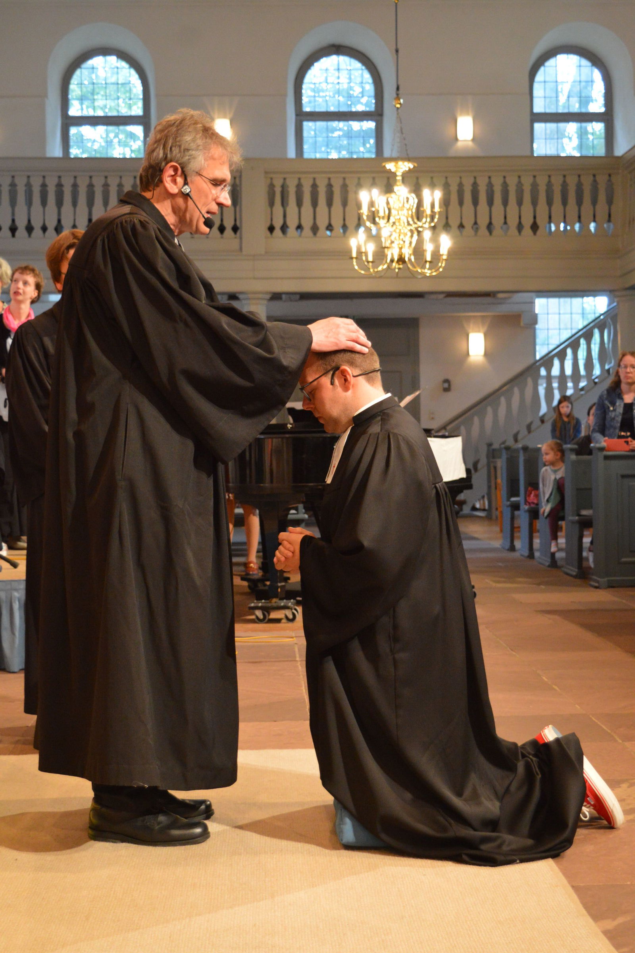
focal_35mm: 54
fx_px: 1429
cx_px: 318
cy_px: 476
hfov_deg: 25.1
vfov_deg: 36.9
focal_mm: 36
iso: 2000
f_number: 4.8
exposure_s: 1/60
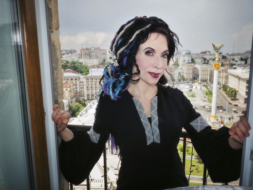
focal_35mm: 30
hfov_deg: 60.0
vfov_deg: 46.8
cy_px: 95
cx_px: 126
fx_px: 219
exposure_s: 1/200
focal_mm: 15
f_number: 8
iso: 200
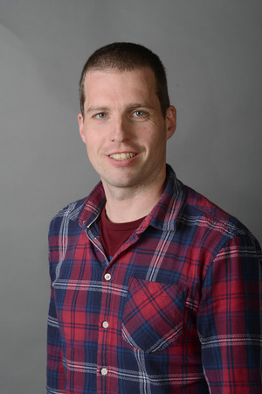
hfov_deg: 16.1
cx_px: 131
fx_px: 928
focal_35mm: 85
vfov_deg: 23.9
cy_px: 197
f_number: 14
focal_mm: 85
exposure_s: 1/250
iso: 100
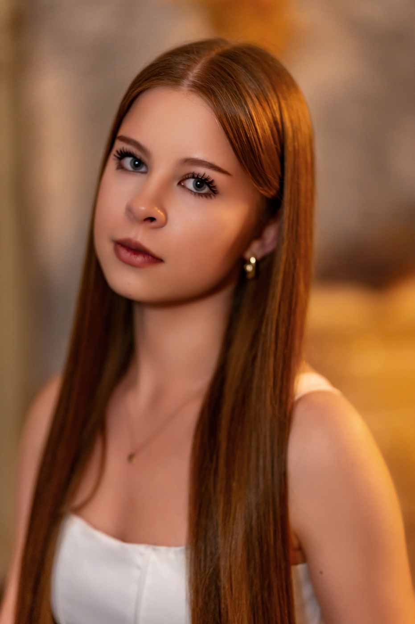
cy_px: 312
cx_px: 208
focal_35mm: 105
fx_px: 1819
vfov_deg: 19.5
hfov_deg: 13.0
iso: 800
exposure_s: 1/400
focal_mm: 105
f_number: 1.4
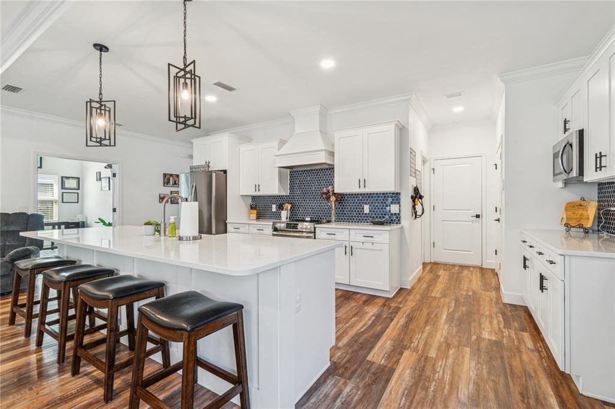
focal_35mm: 15
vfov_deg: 77.3
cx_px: 308
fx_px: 256
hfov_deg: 100.4
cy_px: 204
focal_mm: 10
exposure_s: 1/6
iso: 200
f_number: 8
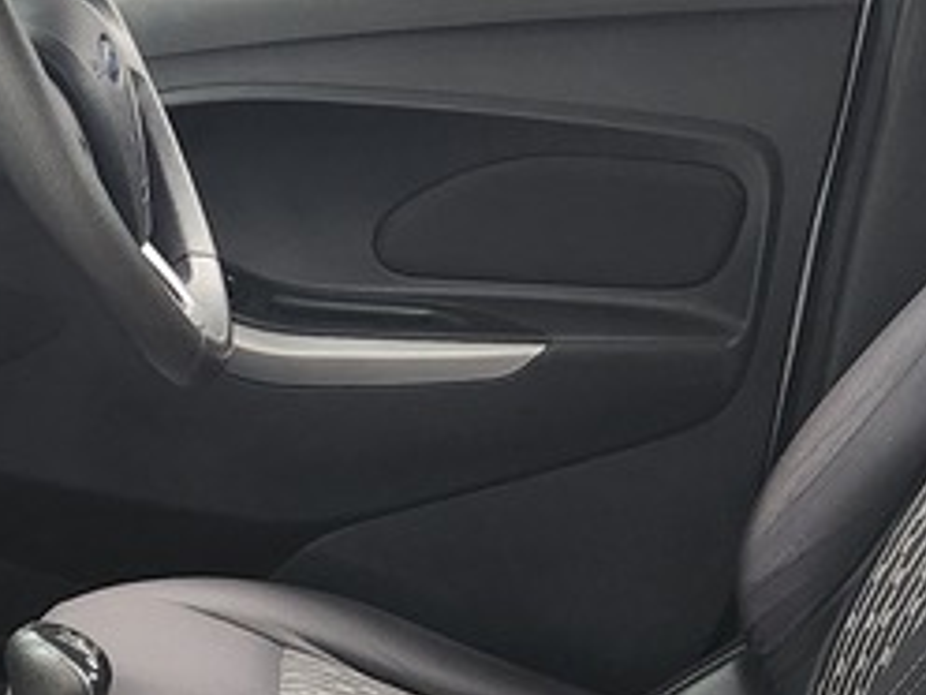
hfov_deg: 20.5
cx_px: 239
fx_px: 2541
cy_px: 833
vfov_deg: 15.0
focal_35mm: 95
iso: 400
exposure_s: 1/100
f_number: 1.8
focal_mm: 5.4
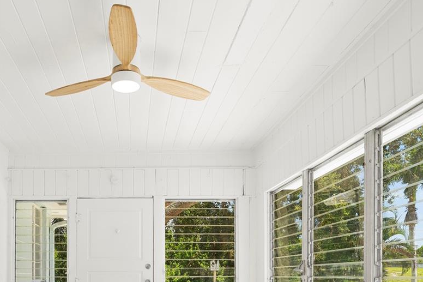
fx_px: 388
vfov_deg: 36.7
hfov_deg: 55.3
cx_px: 123
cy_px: 268
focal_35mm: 33
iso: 100
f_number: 8
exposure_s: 1/15
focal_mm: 16
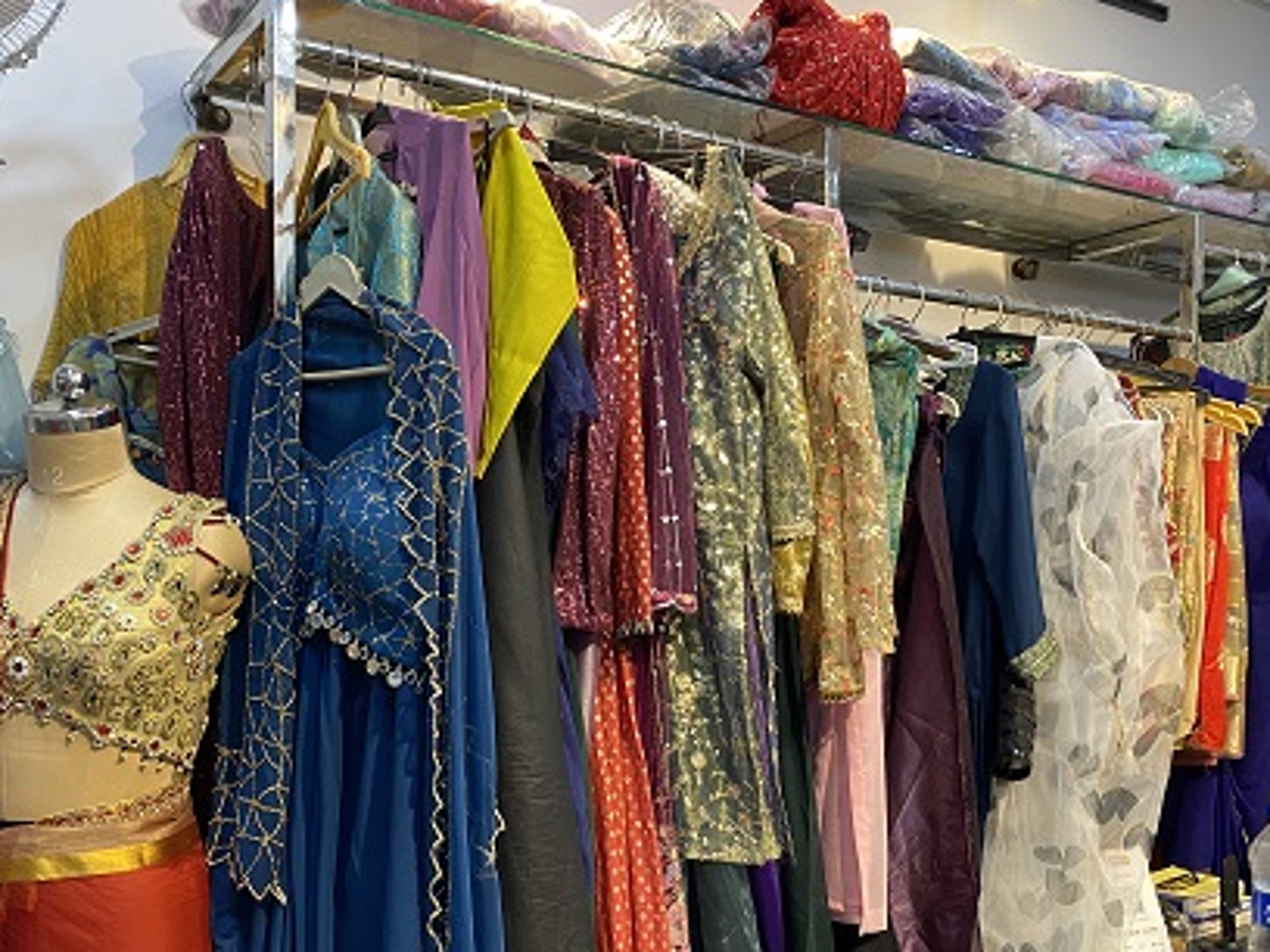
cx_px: 540
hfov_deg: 53.7
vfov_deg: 41.4
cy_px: 607
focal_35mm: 34
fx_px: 1247
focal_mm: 4.25
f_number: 1.8
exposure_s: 1/81
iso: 125
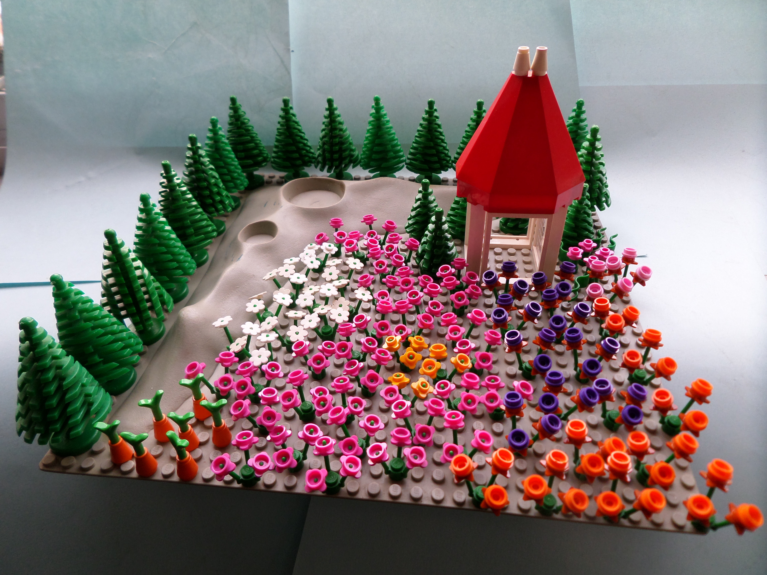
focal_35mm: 24
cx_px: 384
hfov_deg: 71.6
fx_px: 532
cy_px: 288
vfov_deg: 56.8
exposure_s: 1/60
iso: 80
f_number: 3.1
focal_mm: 4.3
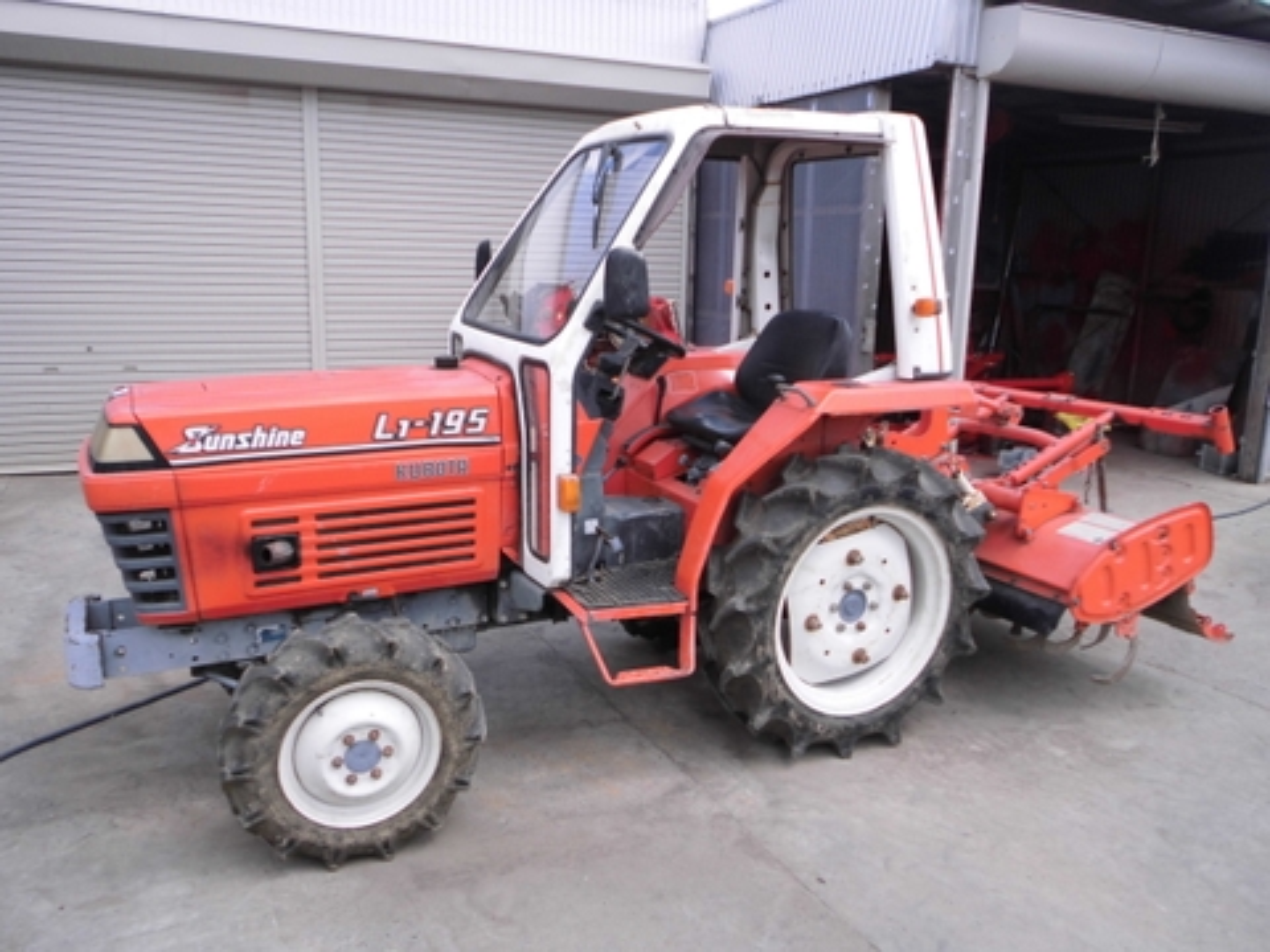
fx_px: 954
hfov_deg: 67.3
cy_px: 476
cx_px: 635
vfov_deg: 53.1
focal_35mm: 26
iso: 64
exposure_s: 1/400
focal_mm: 4.6
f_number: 3.2
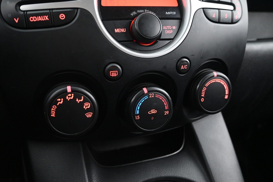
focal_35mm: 29
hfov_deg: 63.2
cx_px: 136
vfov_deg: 44.6
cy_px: 91
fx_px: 222
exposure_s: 1/15
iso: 4000
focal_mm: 19.5
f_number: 3.8
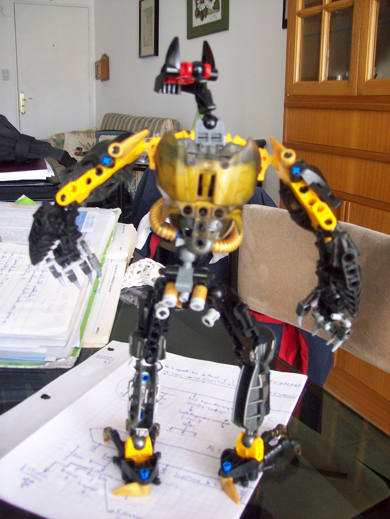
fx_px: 541
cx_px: 195
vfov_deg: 51.4
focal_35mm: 36
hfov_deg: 39.7
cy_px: 260
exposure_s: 1/10.4
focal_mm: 6
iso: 160
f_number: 2.7
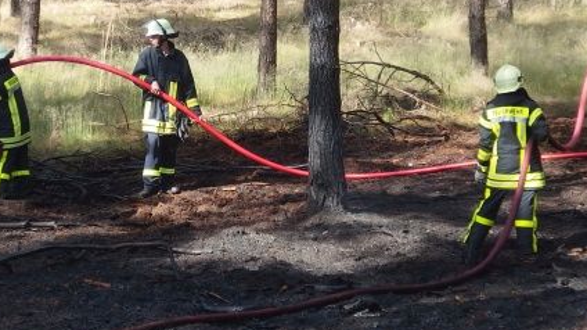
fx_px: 2318
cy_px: 122
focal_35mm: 149
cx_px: 246
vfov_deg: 8.1
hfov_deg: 14.4
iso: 100
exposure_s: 1/320
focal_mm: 12.1
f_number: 2.8
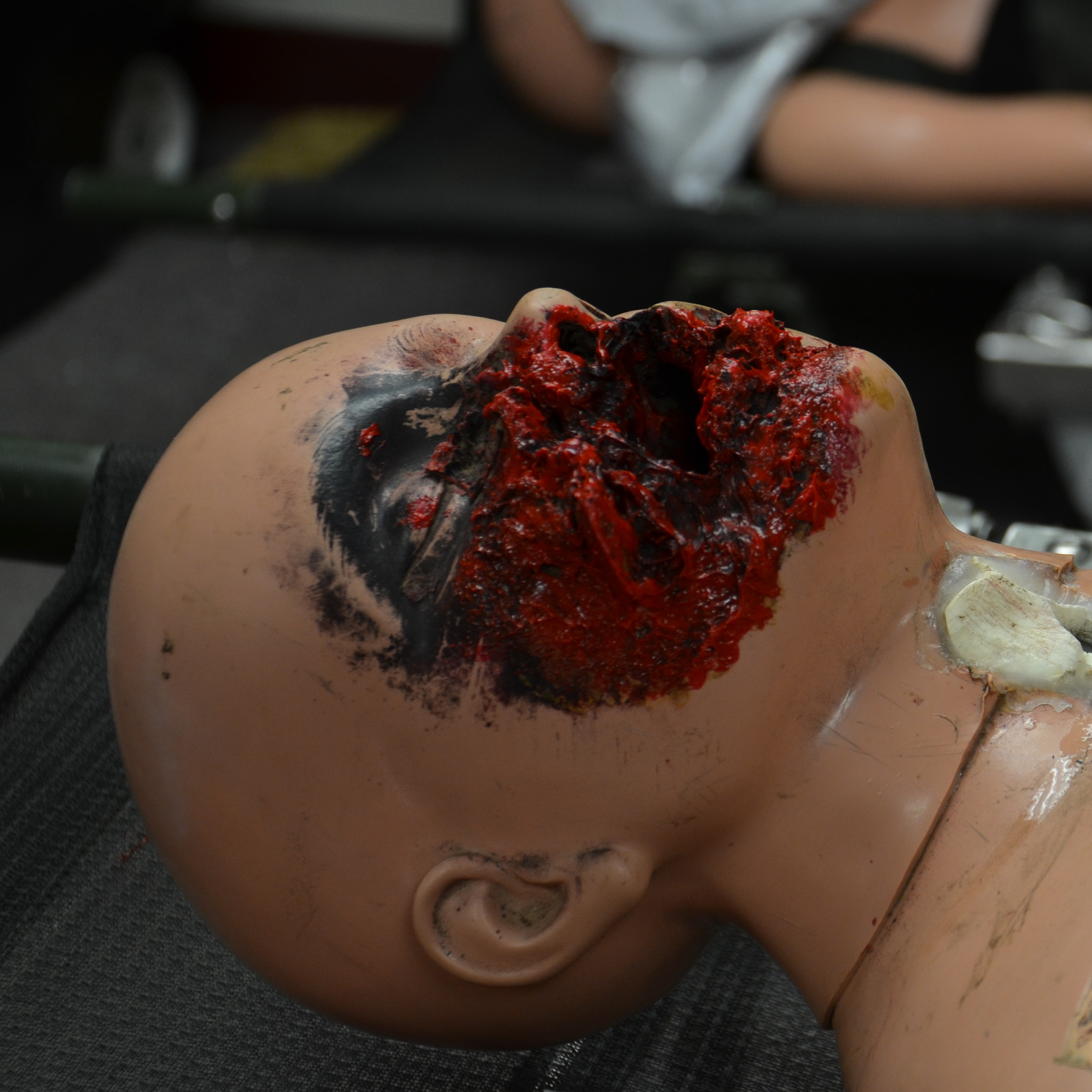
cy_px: 507
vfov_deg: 14.5
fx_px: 4283
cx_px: 955
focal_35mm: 120
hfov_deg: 14.4
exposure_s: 1/60
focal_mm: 52
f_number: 5
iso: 450
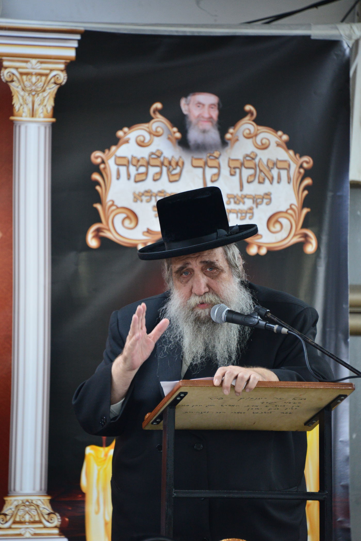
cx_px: 180
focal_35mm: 300
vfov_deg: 6.9
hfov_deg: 4.6
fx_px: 4508
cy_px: 270
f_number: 5.6
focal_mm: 300
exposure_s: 1/100
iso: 2500
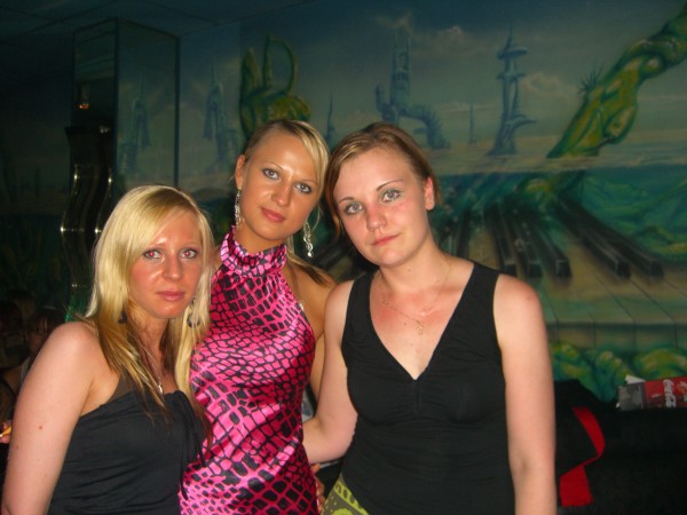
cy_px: 258
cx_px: 344
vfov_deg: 37.7
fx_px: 754
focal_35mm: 38
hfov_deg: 49.0
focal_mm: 7.9
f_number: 2.8
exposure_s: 1/60
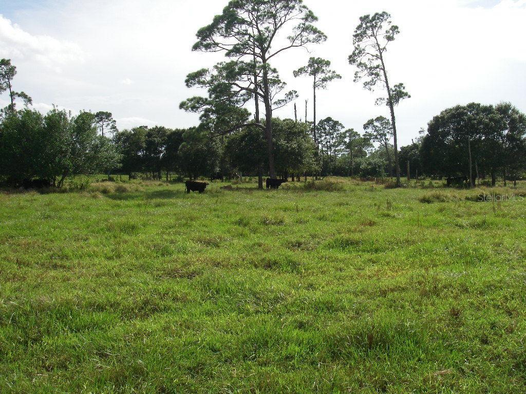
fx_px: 577
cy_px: 197
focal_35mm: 38
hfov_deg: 49.0
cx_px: 263
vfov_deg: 37.7
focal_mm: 6.3
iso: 64
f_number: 6.6
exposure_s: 1/250
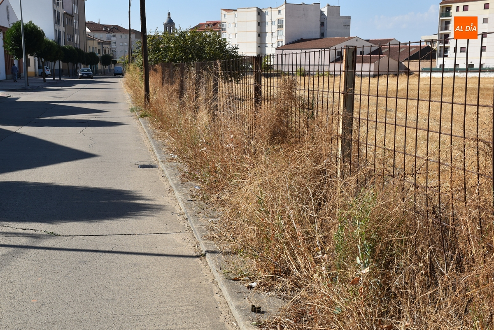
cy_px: 165
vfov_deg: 23.8
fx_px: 783
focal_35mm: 57
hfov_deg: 35.0
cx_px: 247
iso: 200
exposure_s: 1/400
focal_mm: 38
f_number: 10
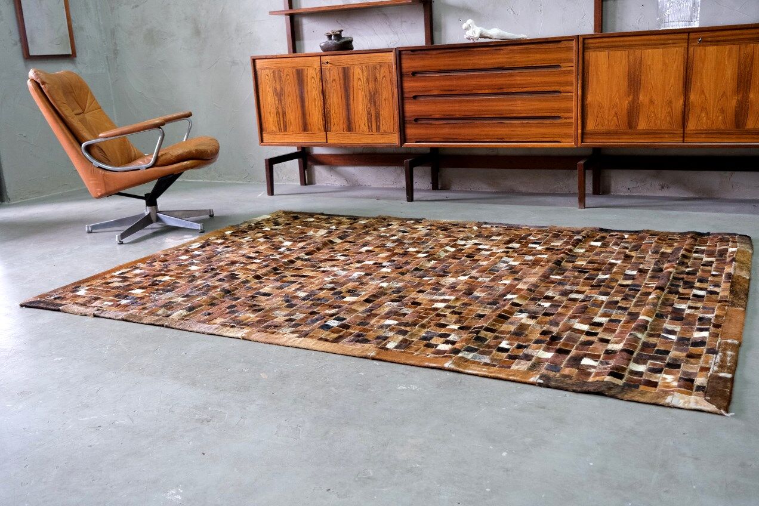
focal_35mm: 33
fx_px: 696
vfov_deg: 40.0
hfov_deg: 57.2
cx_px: 380
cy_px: 253
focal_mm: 22.3
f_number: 4
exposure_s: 1/30
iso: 2000
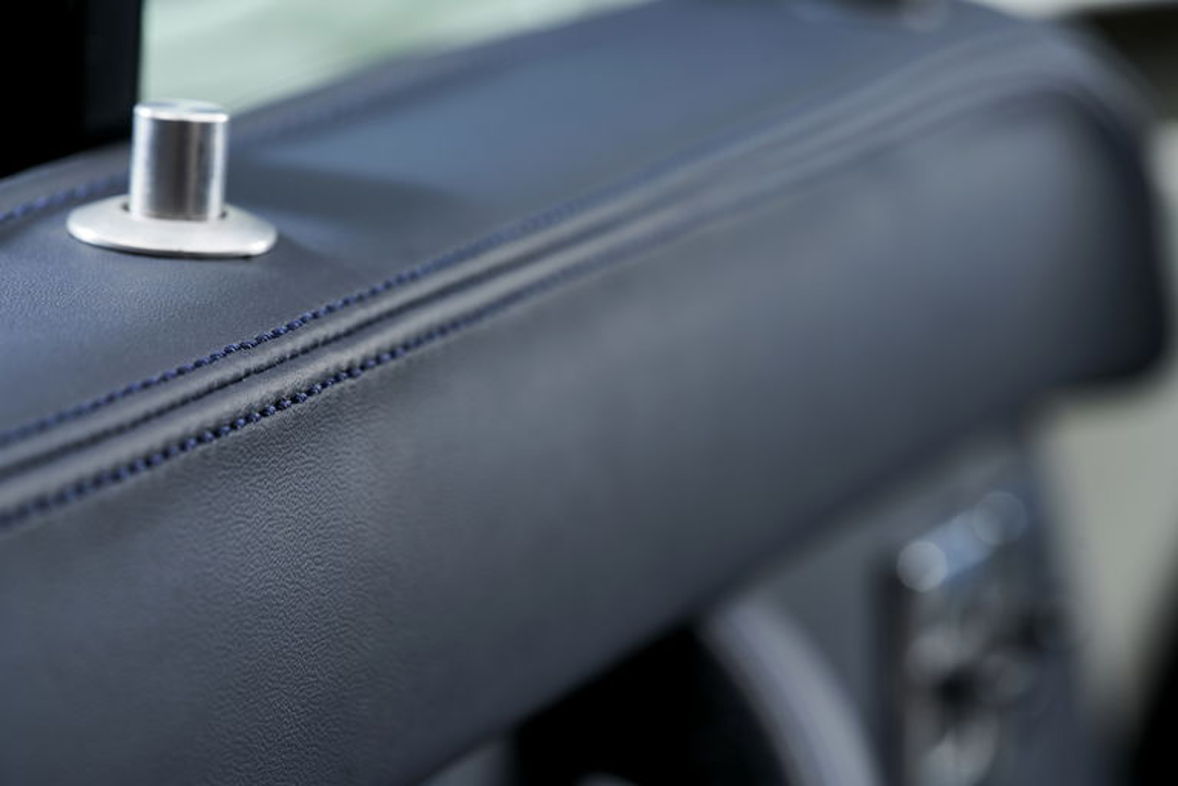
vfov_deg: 15.2
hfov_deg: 22.6
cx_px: 589
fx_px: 2945
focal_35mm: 90
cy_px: 393
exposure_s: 1/80
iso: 100
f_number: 7.1
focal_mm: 90
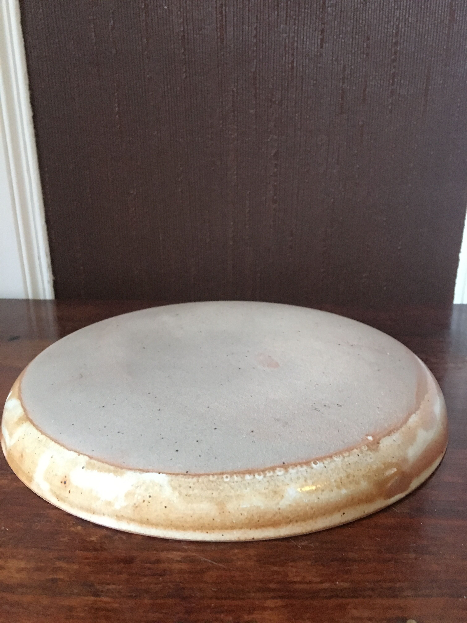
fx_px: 522
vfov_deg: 61.7
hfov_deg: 48.2
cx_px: 234
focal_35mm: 29
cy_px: 312
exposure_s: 1/15
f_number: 2.2
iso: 250
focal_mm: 4.15
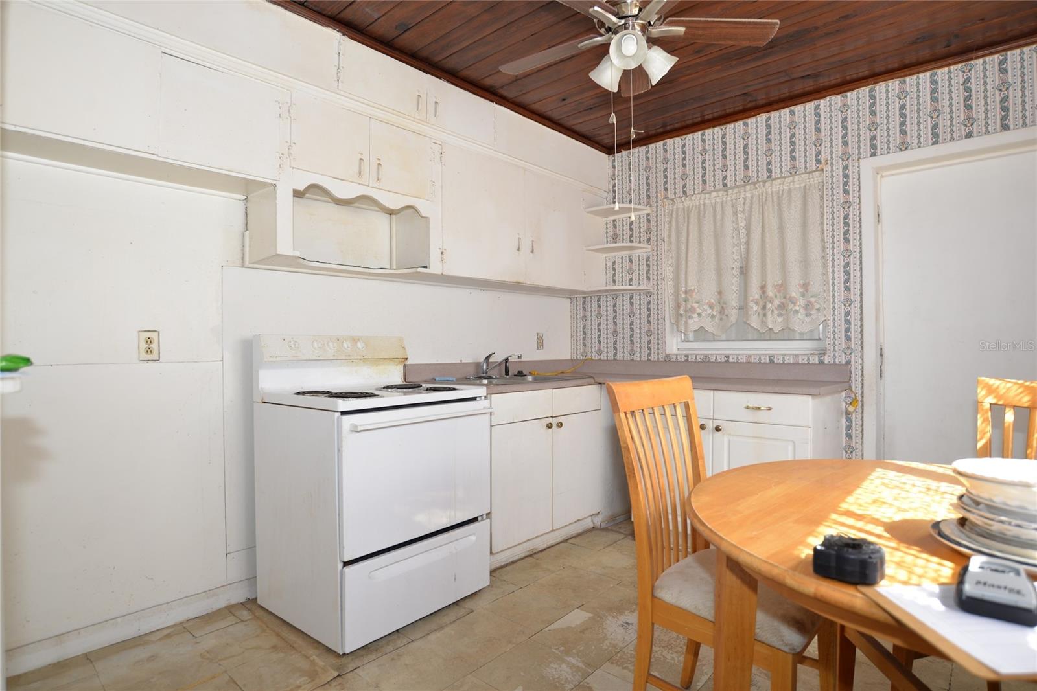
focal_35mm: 19
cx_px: 518
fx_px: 547
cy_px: 346
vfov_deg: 64.6
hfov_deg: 86.9
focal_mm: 19
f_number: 4
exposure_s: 1/60
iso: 280
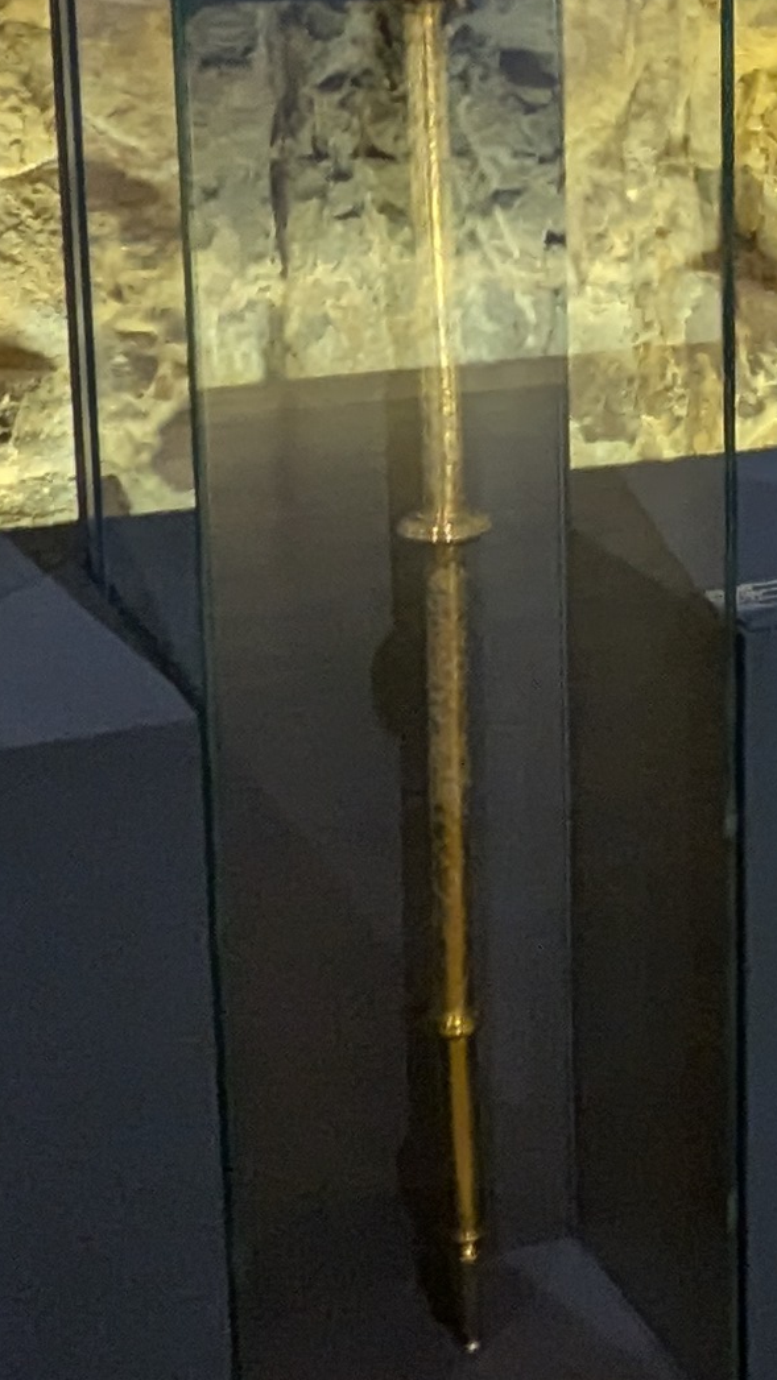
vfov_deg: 30.5
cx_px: 1218
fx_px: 2490
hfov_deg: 16.0
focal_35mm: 68
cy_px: 336
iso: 238
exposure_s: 1/50
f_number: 2.2
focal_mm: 2.35
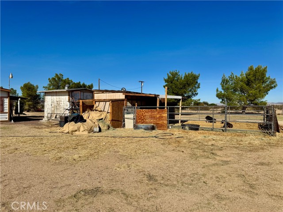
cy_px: 106
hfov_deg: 71.6
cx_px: 142
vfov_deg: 56.8
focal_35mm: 24
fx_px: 196
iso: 80
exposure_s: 1/9009
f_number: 1.78
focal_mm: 6.76
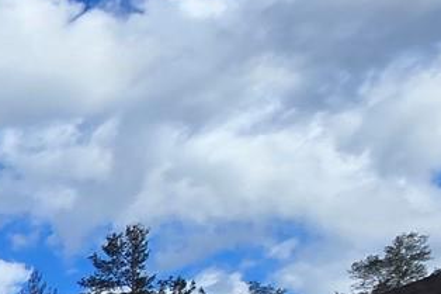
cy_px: 608
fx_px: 845
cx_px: -649
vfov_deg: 15.3
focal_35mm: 69
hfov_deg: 14.7
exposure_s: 1/2760
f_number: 2.2
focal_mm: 2.2
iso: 50
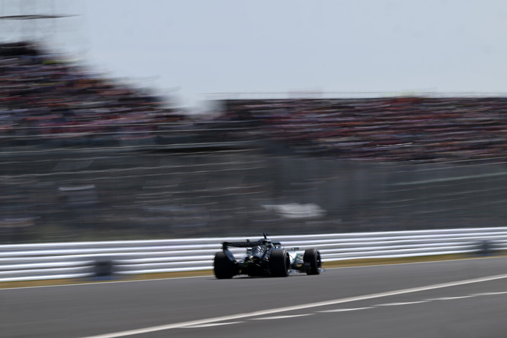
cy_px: 169
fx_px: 3943
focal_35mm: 280
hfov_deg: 7.4
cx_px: 254
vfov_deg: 4.9
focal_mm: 280
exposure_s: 1/15
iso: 32
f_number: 25
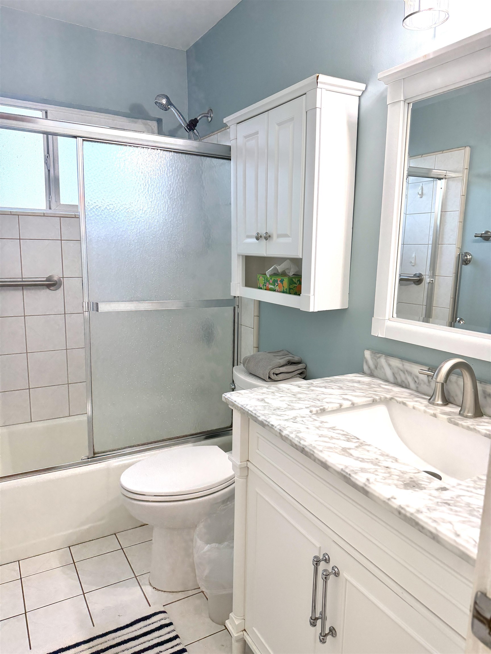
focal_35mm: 24
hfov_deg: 56.8
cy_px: 327
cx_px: 246
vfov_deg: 71.6
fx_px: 454
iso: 160
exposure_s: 1/214
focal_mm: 6.76
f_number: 1.78
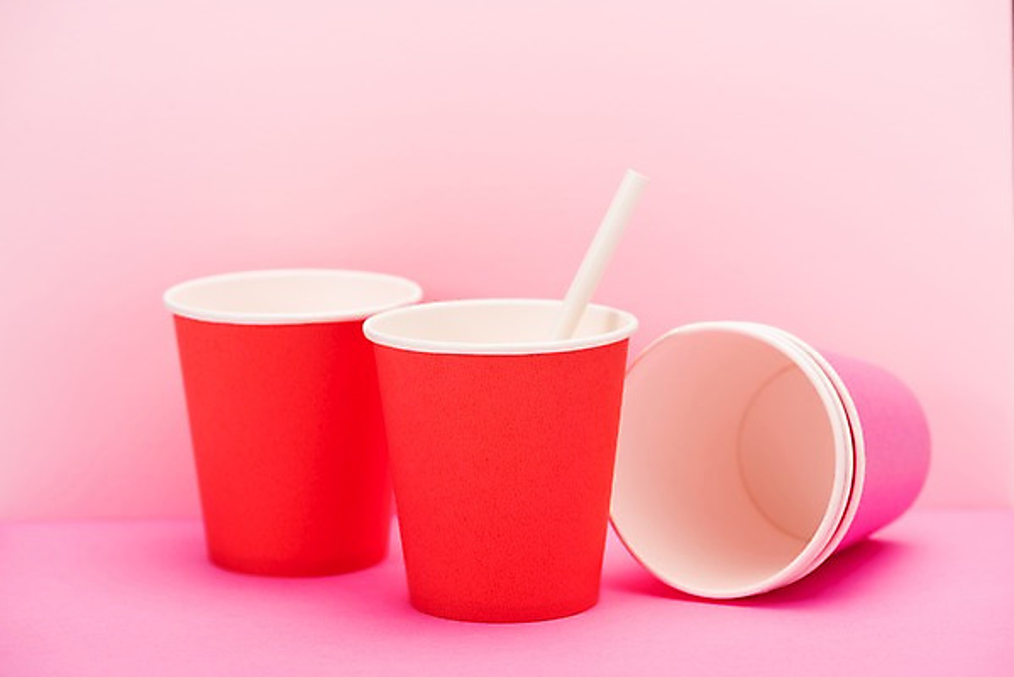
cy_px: 338
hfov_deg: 19.4
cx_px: 507
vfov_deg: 13.1
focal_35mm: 105
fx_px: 2959
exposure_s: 1/125
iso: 31
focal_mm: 105
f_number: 9
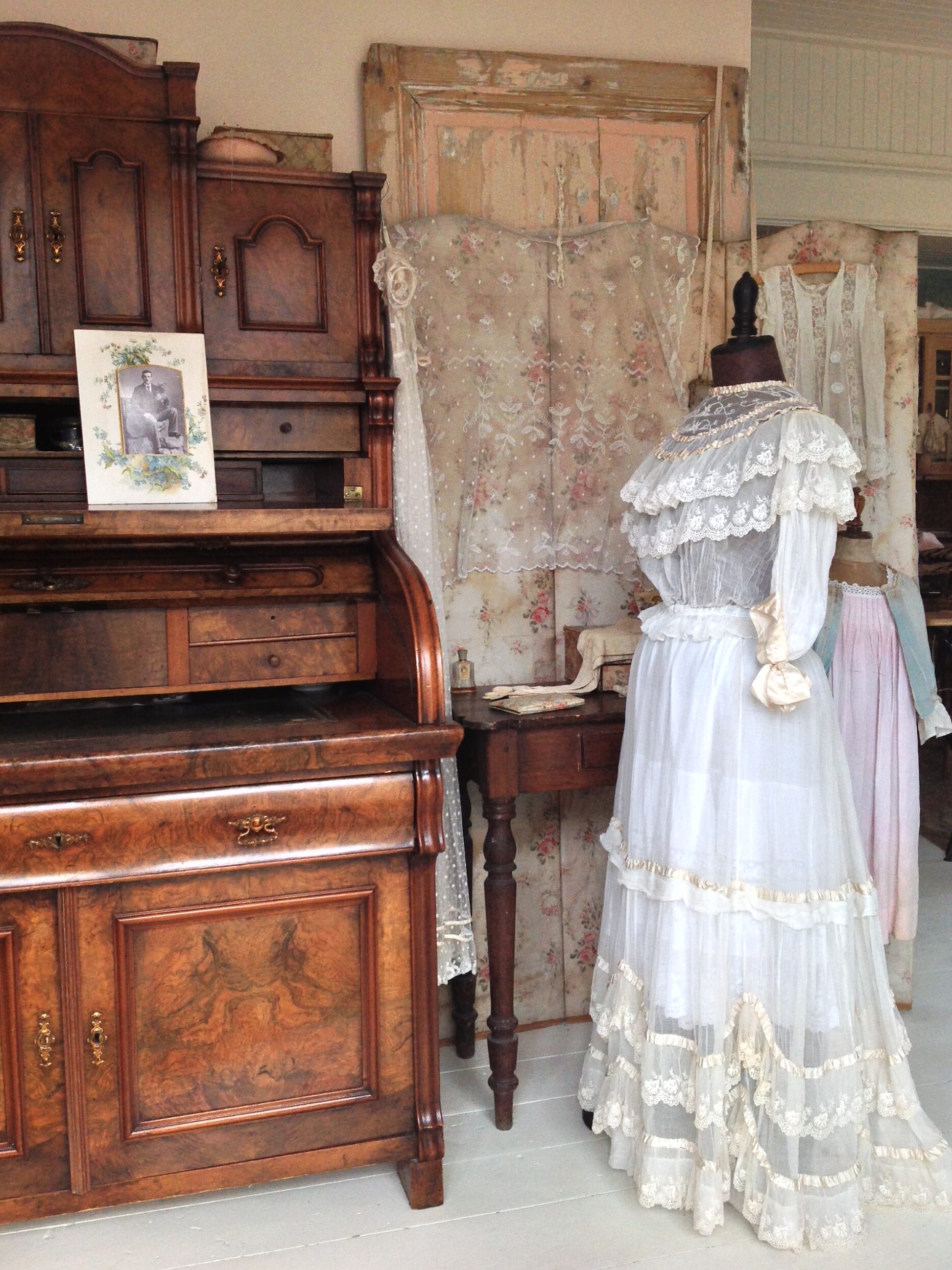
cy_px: 653
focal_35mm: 36
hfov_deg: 39.7
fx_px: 1320
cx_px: 467
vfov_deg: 51.3
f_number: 2.4
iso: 80
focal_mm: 4.28
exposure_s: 1/120
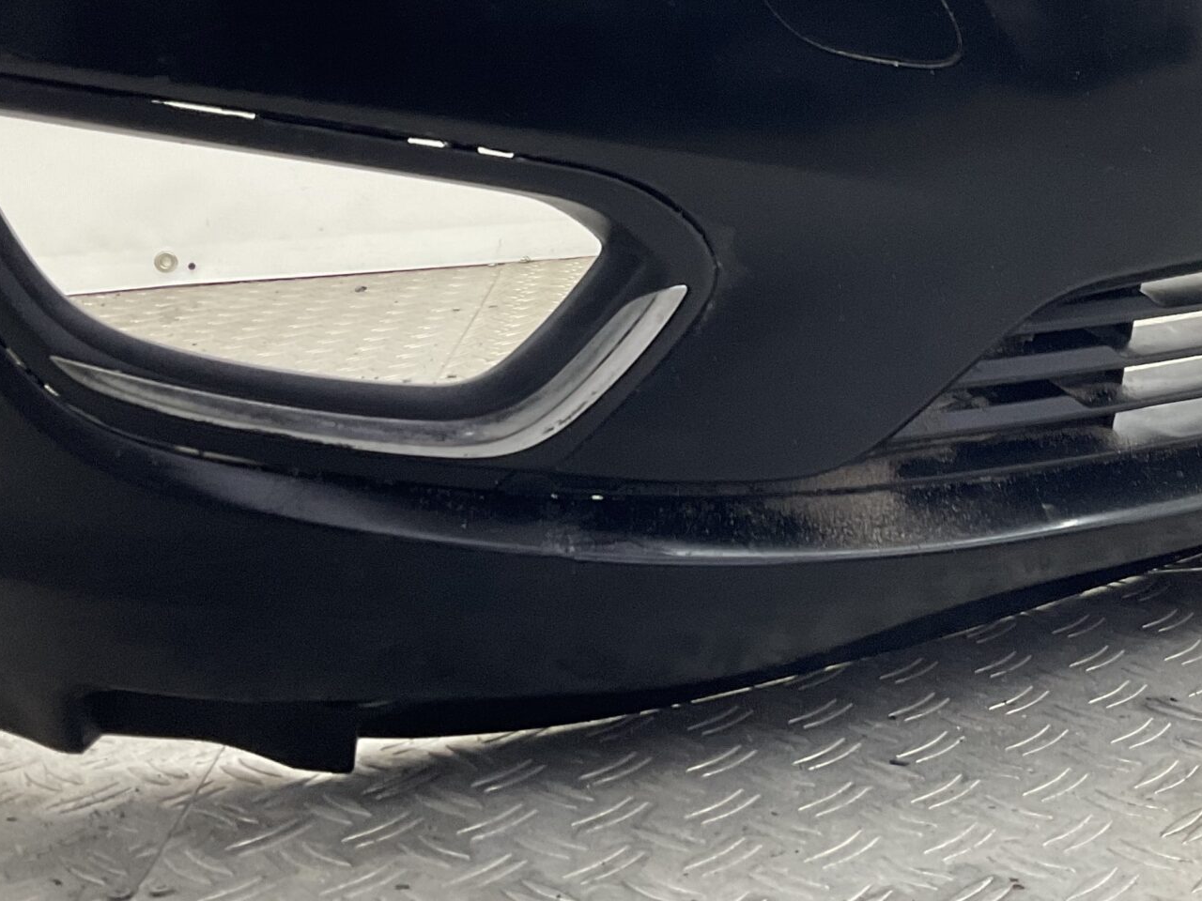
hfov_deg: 33.0
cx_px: 791
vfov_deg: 24.6
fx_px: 2014
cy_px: 105
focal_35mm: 58
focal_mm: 3
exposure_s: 1/120
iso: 64
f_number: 1.8
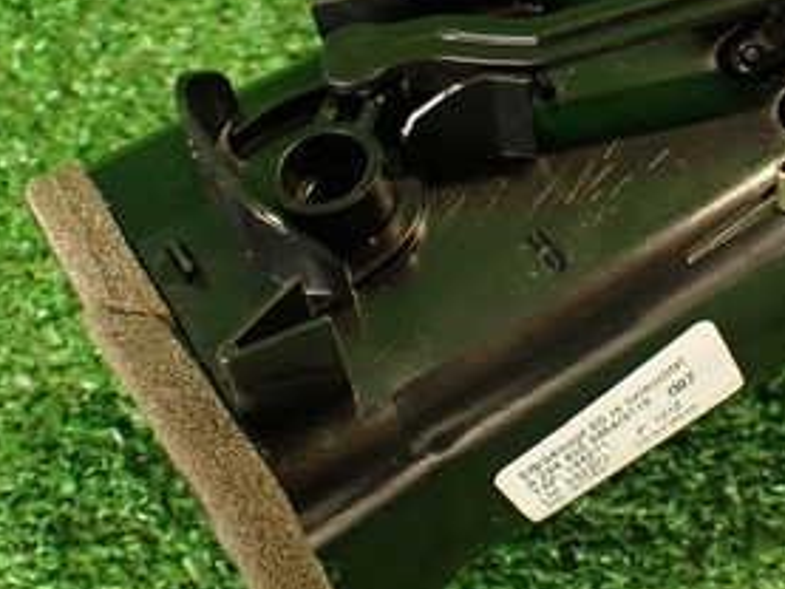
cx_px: 612
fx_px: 1475
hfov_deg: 29.2
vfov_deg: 22.5
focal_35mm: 65
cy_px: 184
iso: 320
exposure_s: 1/30
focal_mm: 5.4
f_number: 2.3
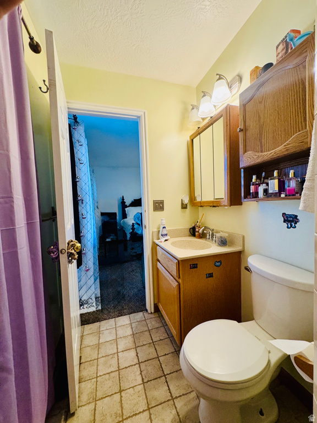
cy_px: 212
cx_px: 158
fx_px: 171
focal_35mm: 14
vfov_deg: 102.1
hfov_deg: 85.7
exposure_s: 1/120
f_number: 2.2
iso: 250
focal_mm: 2.22
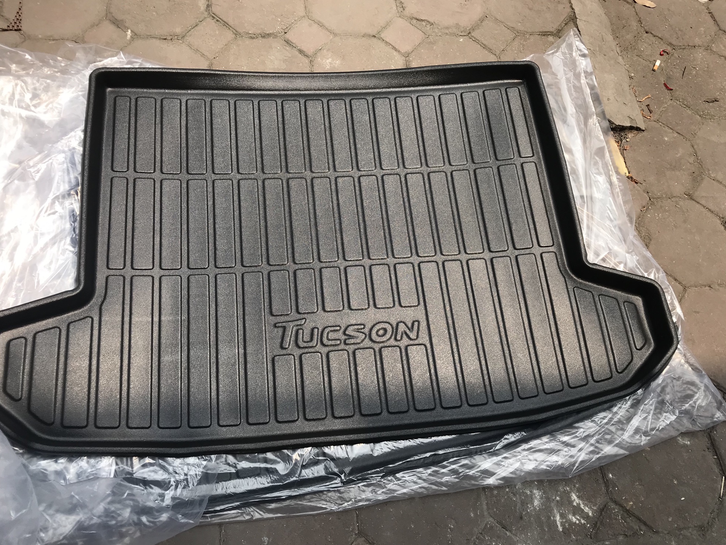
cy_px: 265
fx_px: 608
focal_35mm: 29
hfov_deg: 61.7
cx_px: 362
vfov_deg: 48.2
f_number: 1.8
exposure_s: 1/1168
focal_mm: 3.99
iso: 20
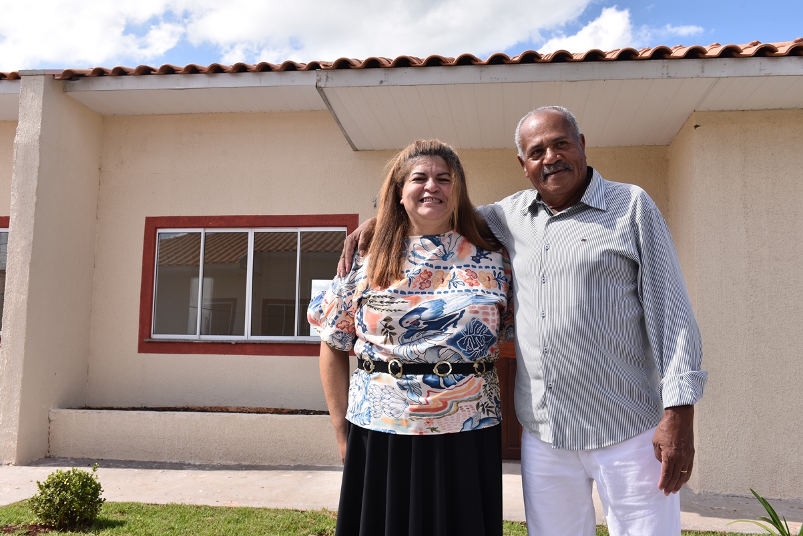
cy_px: 268
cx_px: 402
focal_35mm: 34
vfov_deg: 38.9
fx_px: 759
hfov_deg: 55.8
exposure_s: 1/200
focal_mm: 34
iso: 160
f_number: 10
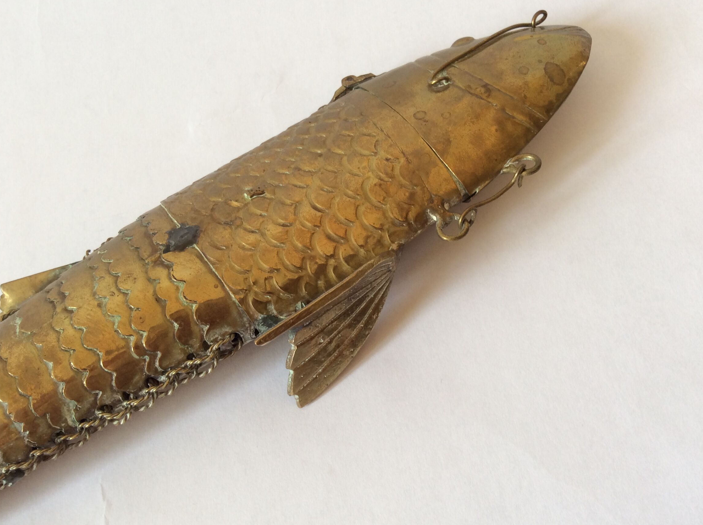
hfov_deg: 51.4
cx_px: 338
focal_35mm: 36
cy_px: 253
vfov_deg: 39.6
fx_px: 730
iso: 32
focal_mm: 3.3
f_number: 2.4
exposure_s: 1/33
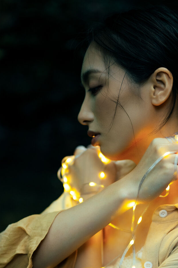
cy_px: 225
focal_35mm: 96
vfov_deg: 20.9
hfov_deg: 14.2
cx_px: 122
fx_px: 712
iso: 1000
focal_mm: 50
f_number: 1.8
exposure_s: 1/200
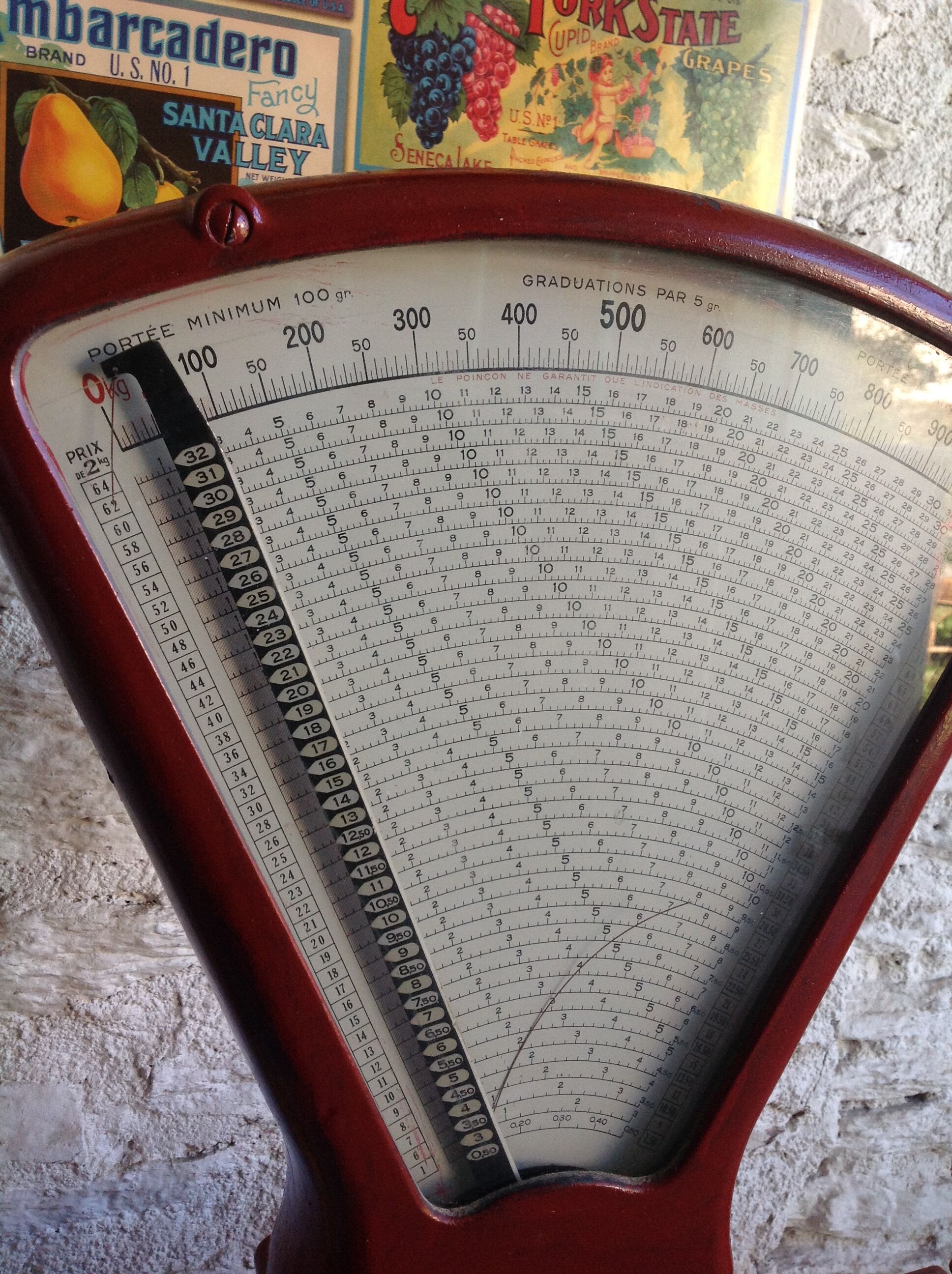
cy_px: 637
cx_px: 476
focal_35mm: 35
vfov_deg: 52.7
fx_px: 1287
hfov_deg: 40.6
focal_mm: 4.28
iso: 80
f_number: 2.4
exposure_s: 1/120
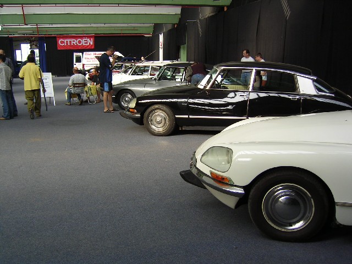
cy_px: 132
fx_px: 366
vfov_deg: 39.7
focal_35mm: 36
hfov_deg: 51.4
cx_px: 176
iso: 50
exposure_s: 1/109
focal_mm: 5.6
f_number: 2.8
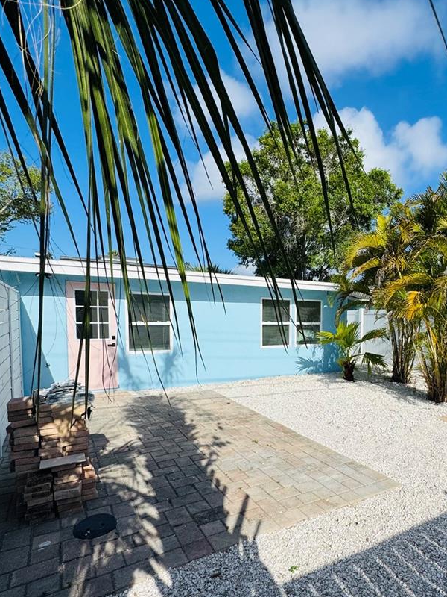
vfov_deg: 78.4
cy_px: 345
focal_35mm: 21
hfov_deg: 62.0
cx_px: 296
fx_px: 362
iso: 40
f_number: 2.2
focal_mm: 2.22
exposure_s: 1/3906
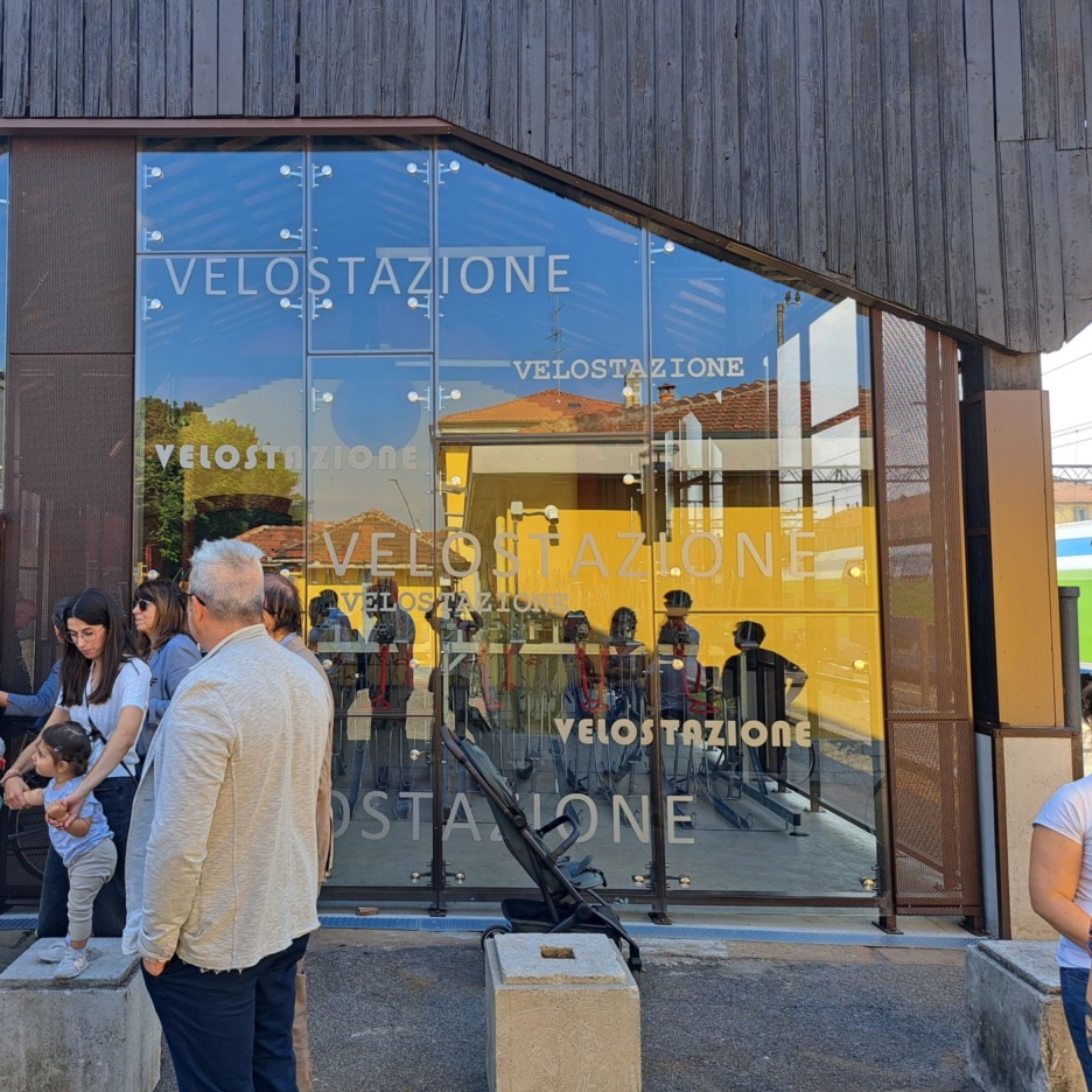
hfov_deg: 54.9
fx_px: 1035
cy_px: 547
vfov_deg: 55.6
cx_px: 396
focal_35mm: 29
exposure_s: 1/179
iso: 50
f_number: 1.8
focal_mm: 5.23
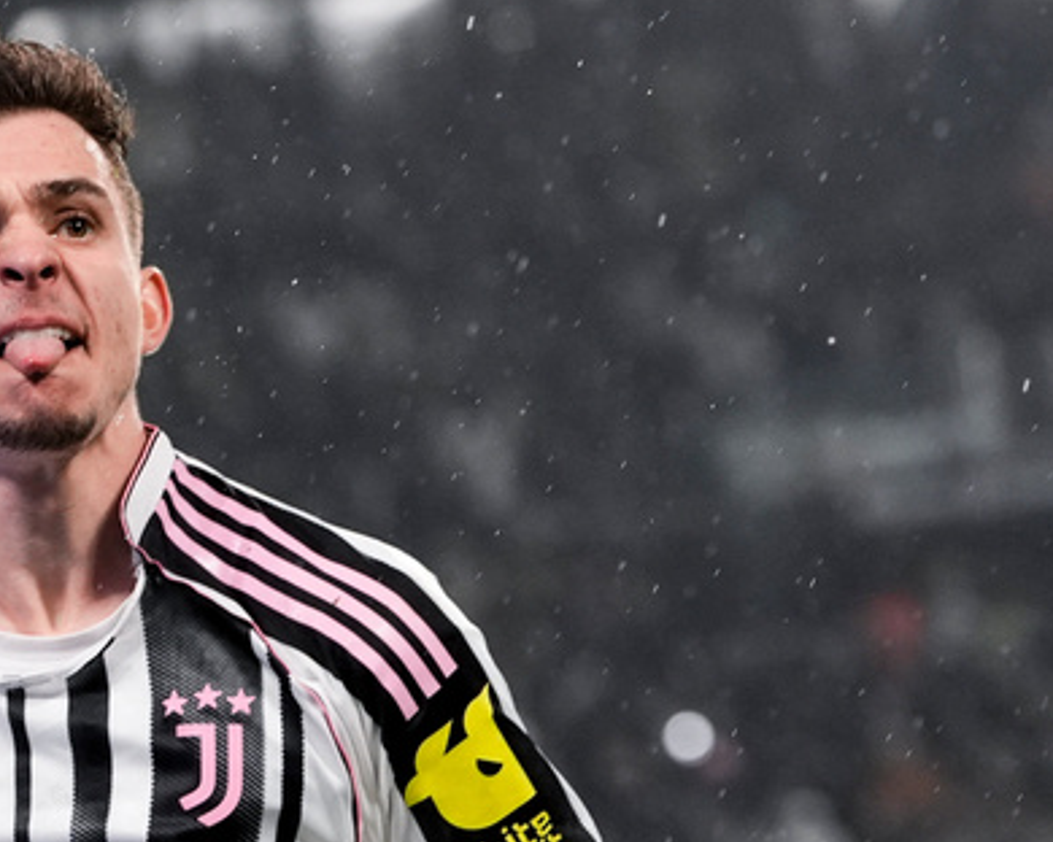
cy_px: 862
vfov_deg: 6.0
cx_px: 184
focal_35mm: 256
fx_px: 7978
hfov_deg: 7.5
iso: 2000
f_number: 3.5
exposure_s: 1/1250
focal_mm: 104
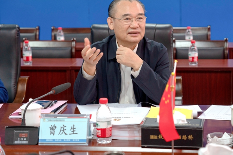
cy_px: 68
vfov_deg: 15.4
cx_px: 131
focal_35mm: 89
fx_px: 576
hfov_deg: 22.9
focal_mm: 77
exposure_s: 1/100
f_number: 4.5
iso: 800
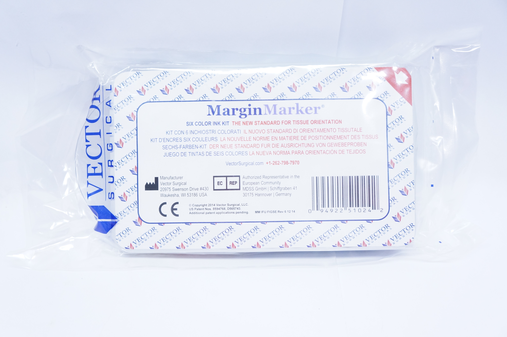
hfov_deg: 57.3
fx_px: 464
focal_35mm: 33
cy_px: 168
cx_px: 254
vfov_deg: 39.9
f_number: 4.5
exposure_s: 1/160
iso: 1600
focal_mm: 22
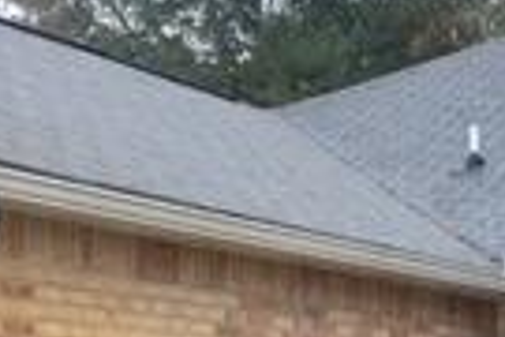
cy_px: 580
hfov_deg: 14.2
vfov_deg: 9.2
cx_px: 460
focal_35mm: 143
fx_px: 2006
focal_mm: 4.15
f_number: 2.2
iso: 32
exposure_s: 1/30
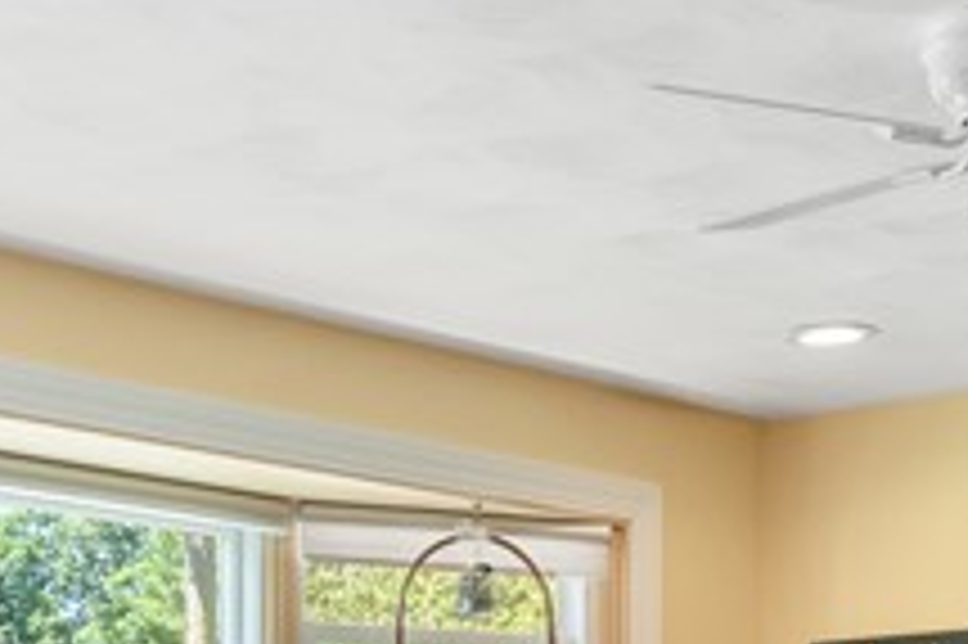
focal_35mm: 91
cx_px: 599
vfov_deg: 14.2
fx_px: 2445
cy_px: 928
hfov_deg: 22.3
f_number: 7.1
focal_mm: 12
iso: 320
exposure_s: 1/25
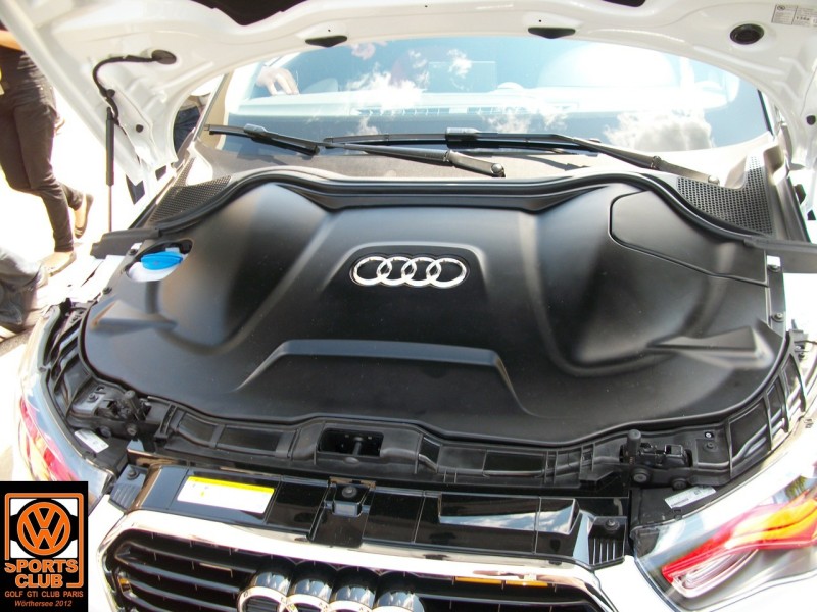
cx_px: 408
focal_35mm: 34
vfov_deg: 41.8
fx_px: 802
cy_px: 306
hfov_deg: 54.0
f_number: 2.9
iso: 80
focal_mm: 5.7
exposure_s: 1/134
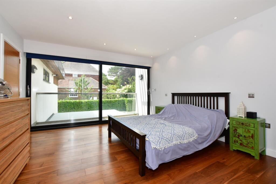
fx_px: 115
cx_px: 138
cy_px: 92
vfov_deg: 77.3
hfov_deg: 100.4
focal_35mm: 15
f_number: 8
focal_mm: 10
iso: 320
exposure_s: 1/125
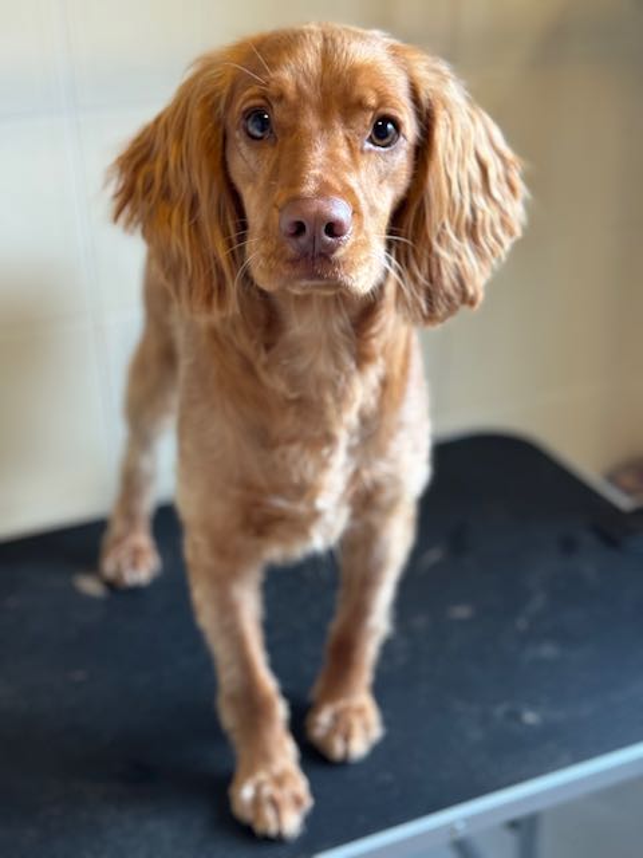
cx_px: 322
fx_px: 1189
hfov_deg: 30.3
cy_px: 429
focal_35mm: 48
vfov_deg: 39.7
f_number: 1.78
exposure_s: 1/50
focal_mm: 6.86
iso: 250
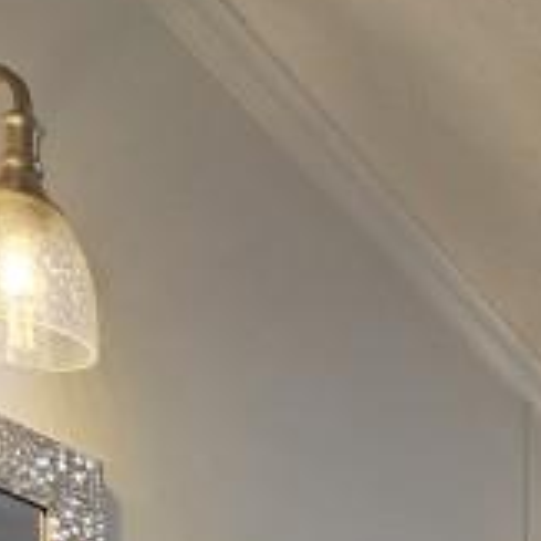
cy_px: 1065
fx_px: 1273
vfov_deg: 17.5
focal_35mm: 72
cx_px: 724
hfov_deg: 21.5
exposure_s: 1/120
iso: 64
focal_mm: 2.2
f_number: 2.2
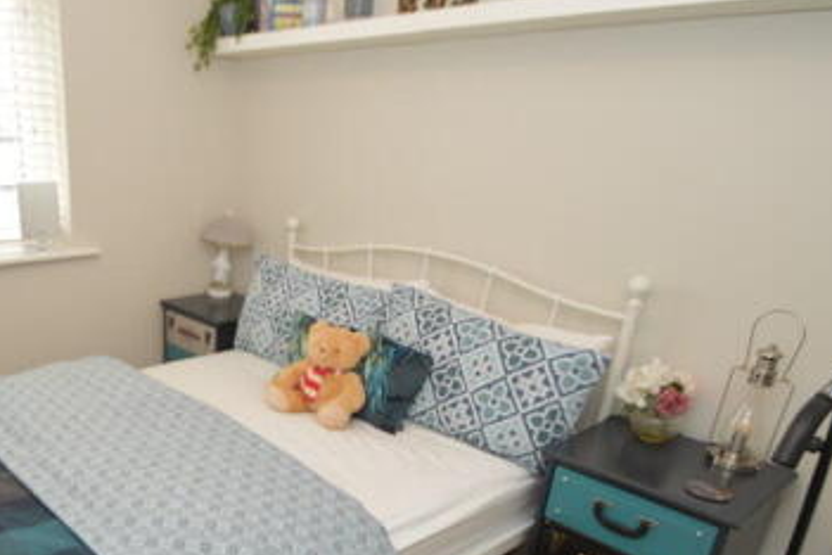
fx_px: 647
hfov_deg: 61.6
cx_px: 203
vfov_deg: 45.2
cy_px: 400
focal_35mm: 28
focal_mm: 10
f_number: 4
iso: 720
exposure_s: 1/60
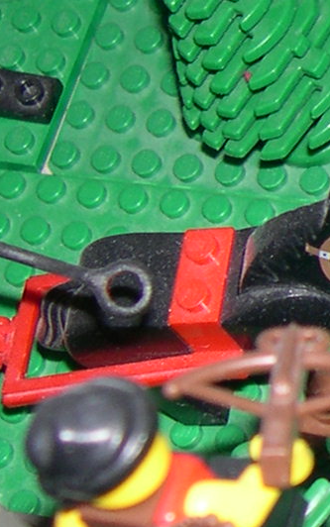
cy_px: 162
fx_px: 2472
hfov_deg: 7.0
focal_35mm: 172
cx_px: 929
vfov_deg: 12.2
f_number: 2.8
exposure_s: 1/60
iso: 100
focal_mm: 8
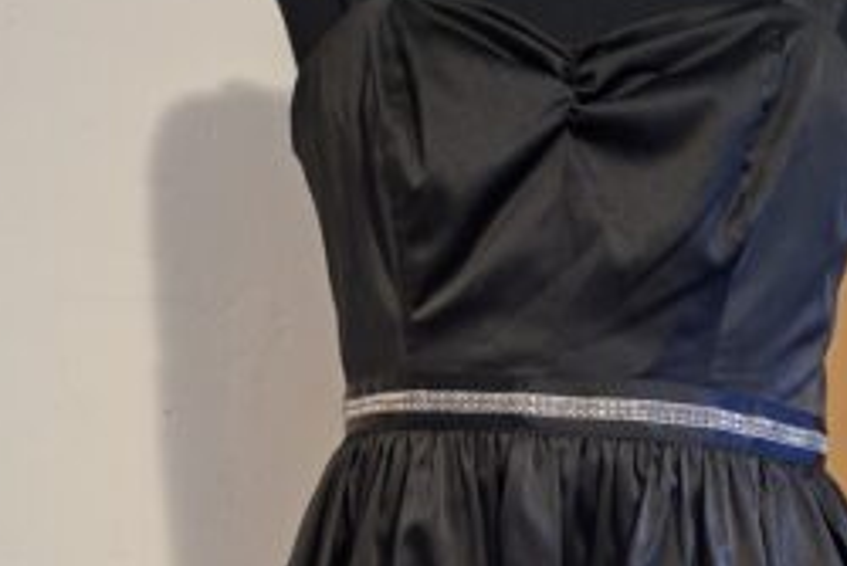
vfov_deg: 25.1
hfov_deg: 38.0
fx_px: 1201
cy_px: 581
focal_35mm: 51
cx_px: 623
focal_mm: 5.54
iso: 800
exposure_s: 1/20
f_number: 1.8
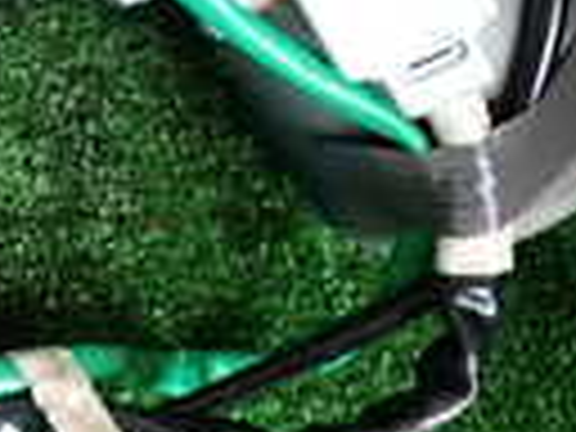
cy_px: -184
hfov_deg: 15.1
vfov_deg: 12.2
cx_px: -378
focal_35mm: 117
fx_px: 1947
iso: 100
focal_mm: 4.5
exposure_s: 1/80
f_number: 2
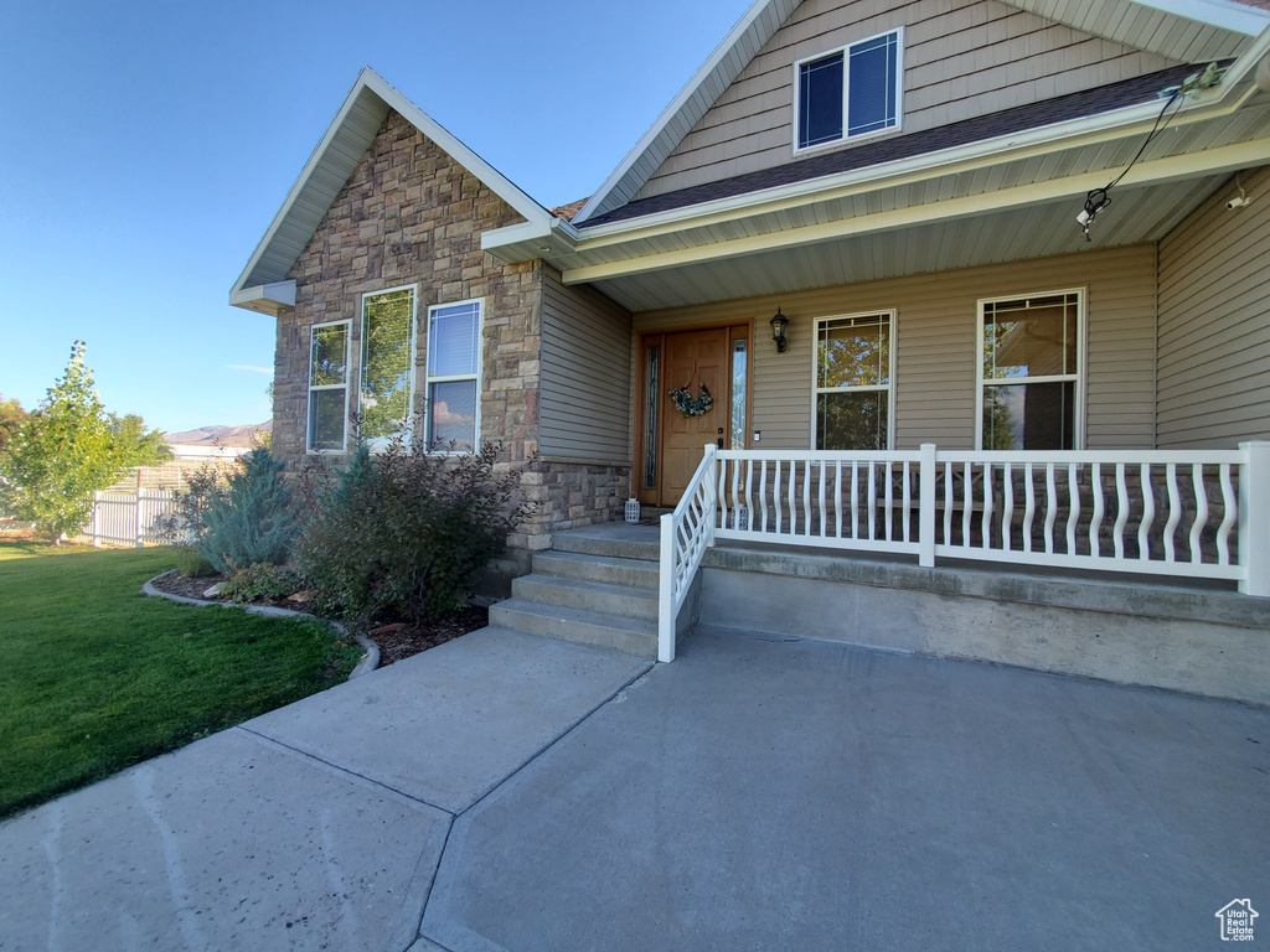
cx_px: 635
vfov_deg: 89.9
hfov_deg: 106.2
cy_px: 476
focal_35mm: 13
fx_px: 477
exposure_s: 1/250
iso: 50
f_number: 2.2
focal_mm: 1.8
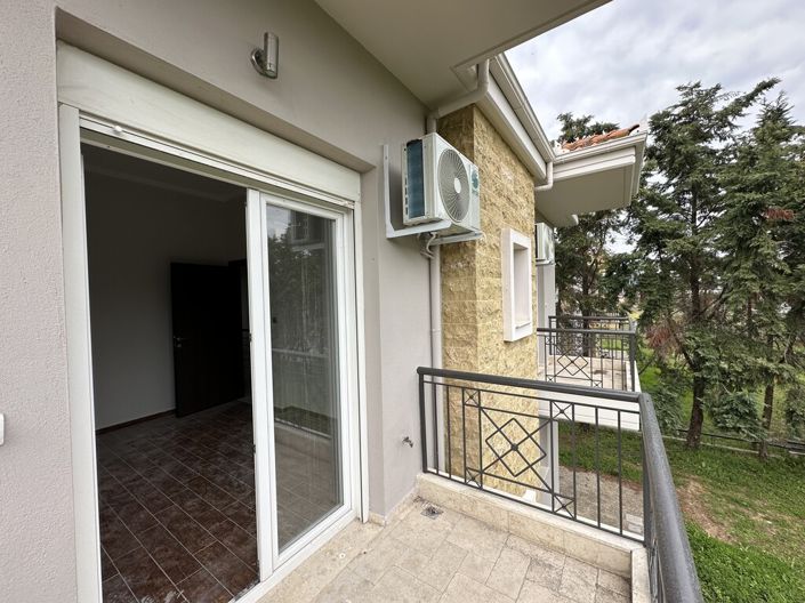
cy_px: 302
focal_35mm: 14
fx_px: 325
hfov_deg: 102.1
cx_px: 402
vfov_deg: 85.6
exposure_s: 1/1024
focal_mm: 2.22
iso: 40
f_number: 2.2
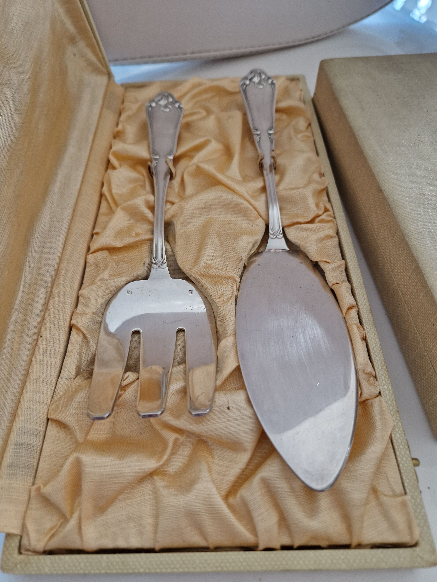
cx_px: 218
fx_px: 387
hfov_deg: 58.9
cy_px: 291
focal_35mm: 23
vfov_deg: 73.9
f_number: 1.8
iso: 320
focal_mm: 5.4
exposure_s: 1/100
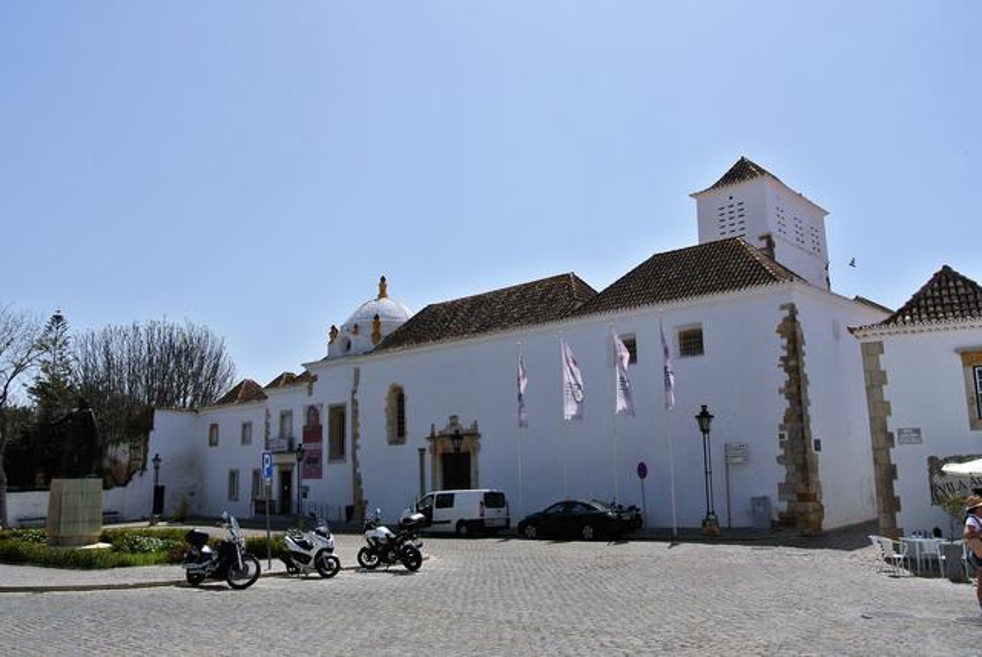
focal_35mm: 30
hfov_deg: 61.9
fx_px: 819
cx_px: 491
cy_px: 328
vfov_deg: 43.7
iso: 100
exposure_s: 1/1250
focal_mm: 11.4
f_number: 6.3
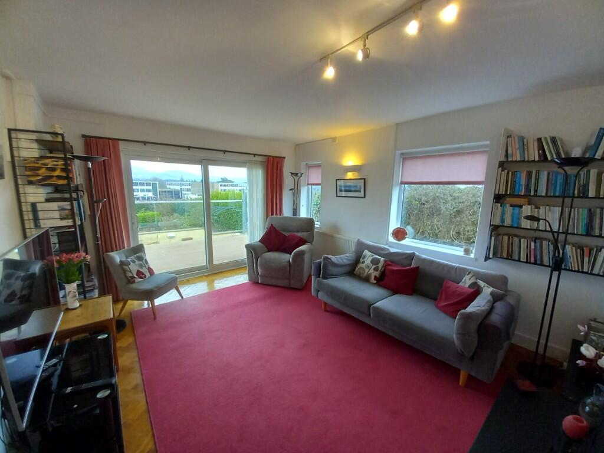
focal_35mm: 13
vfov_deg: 89.9
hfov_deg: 106.2
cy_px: 226
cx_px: 302
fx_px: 227
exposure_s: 1/50
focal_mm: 1.13
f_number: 2.2
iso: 80
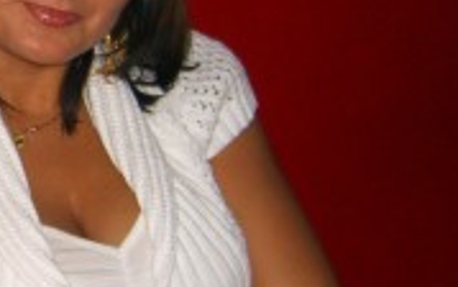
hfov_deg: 14.8
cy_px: 159
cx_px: -130
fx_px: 1686
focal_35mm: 135
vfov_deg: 9.7
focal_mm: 7.9
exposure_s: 1/60
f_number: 2.8
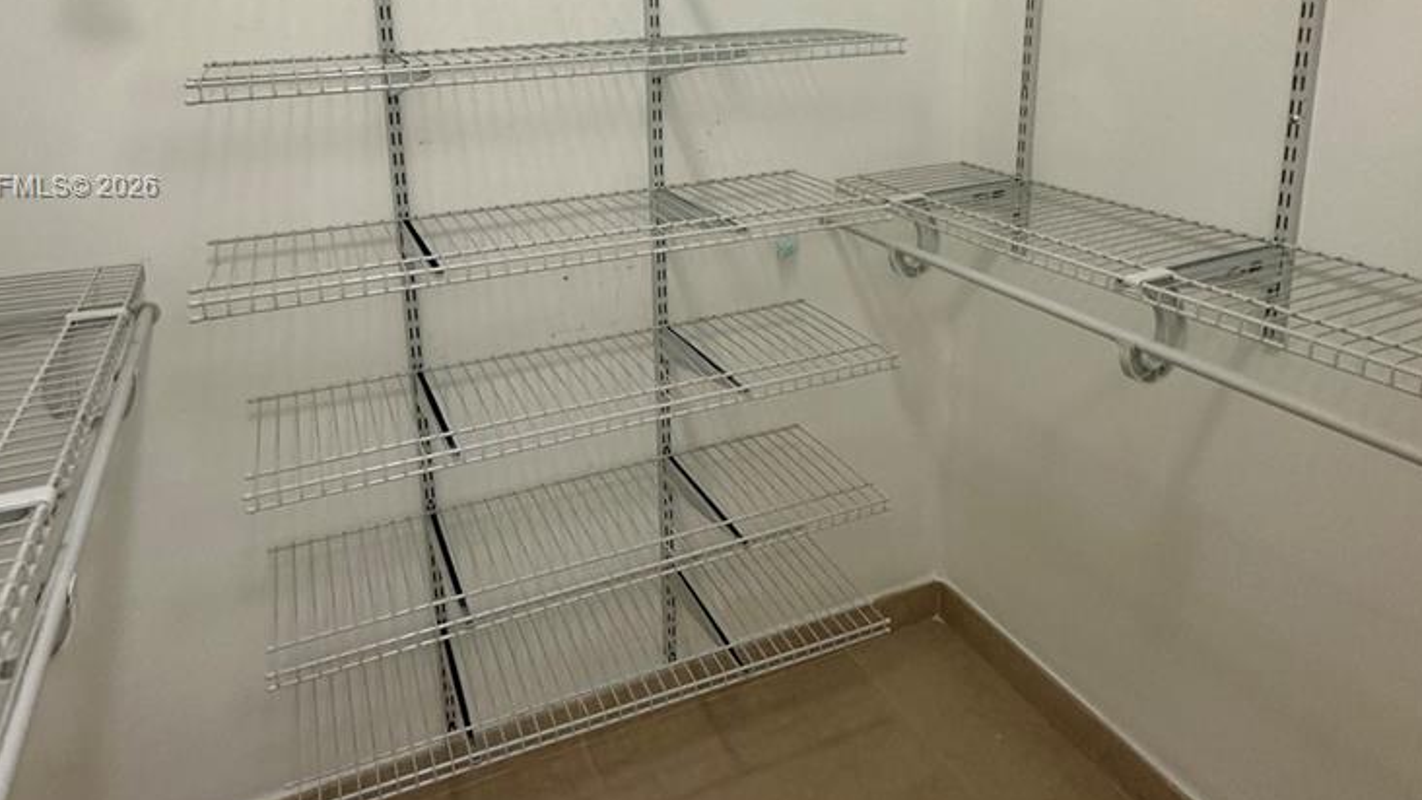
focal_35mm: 25
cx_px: 672
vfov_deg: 44.3
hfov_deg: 74.0
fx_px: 943
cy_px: 188
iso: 320
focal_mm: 2.22
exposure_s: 1/120
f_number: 2.2
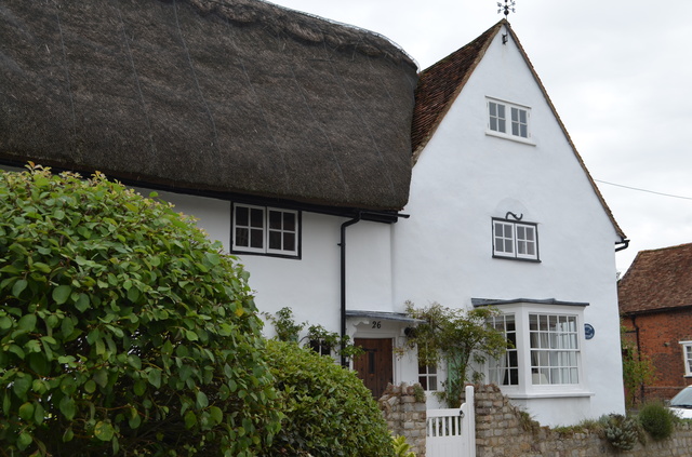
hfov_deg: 46.5
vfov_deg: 31.7
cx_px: 346
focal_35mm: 42
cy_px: 228
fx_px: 805
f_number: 8
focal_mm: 28
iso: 200
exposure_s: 1/250
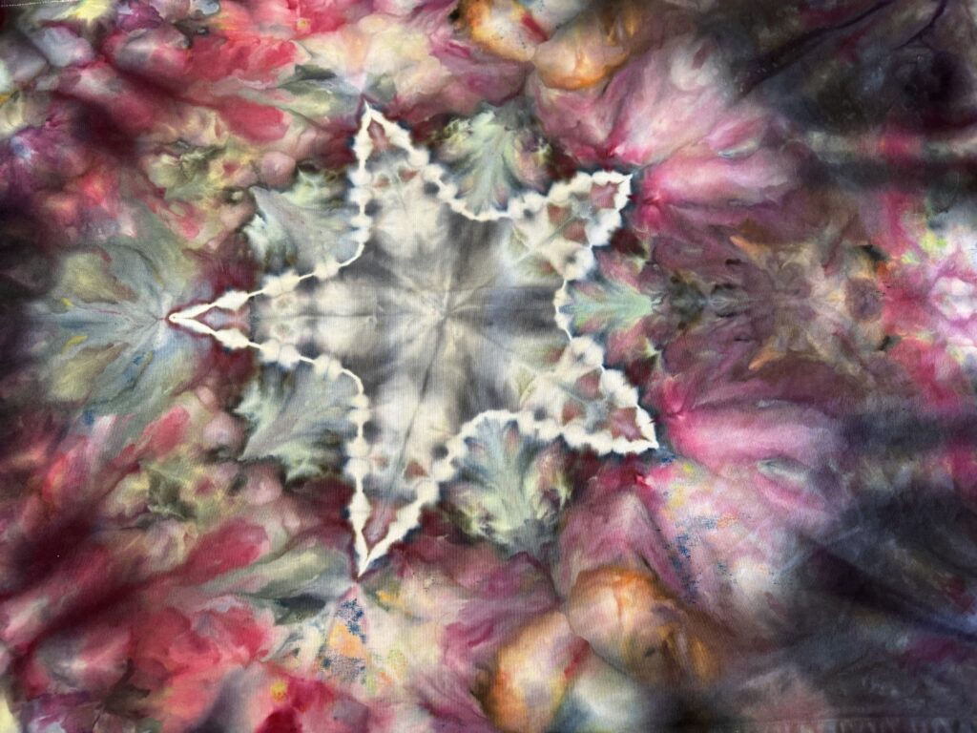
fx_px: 677
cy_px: 366
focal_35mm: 24
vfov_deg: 56.8
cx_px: 488
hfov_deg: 71.6
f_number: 1.78
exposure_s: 1/60
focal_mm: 6.76
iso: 320
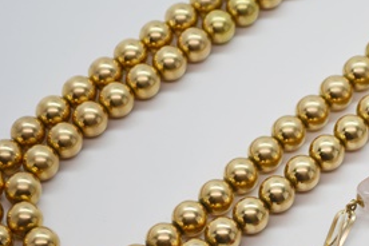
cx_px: 380
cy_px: 191
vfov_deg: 7.7
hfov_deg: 11.4
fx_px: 1835
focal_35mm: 179
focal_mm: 55
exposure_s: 1/125
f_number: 5.6
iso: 200
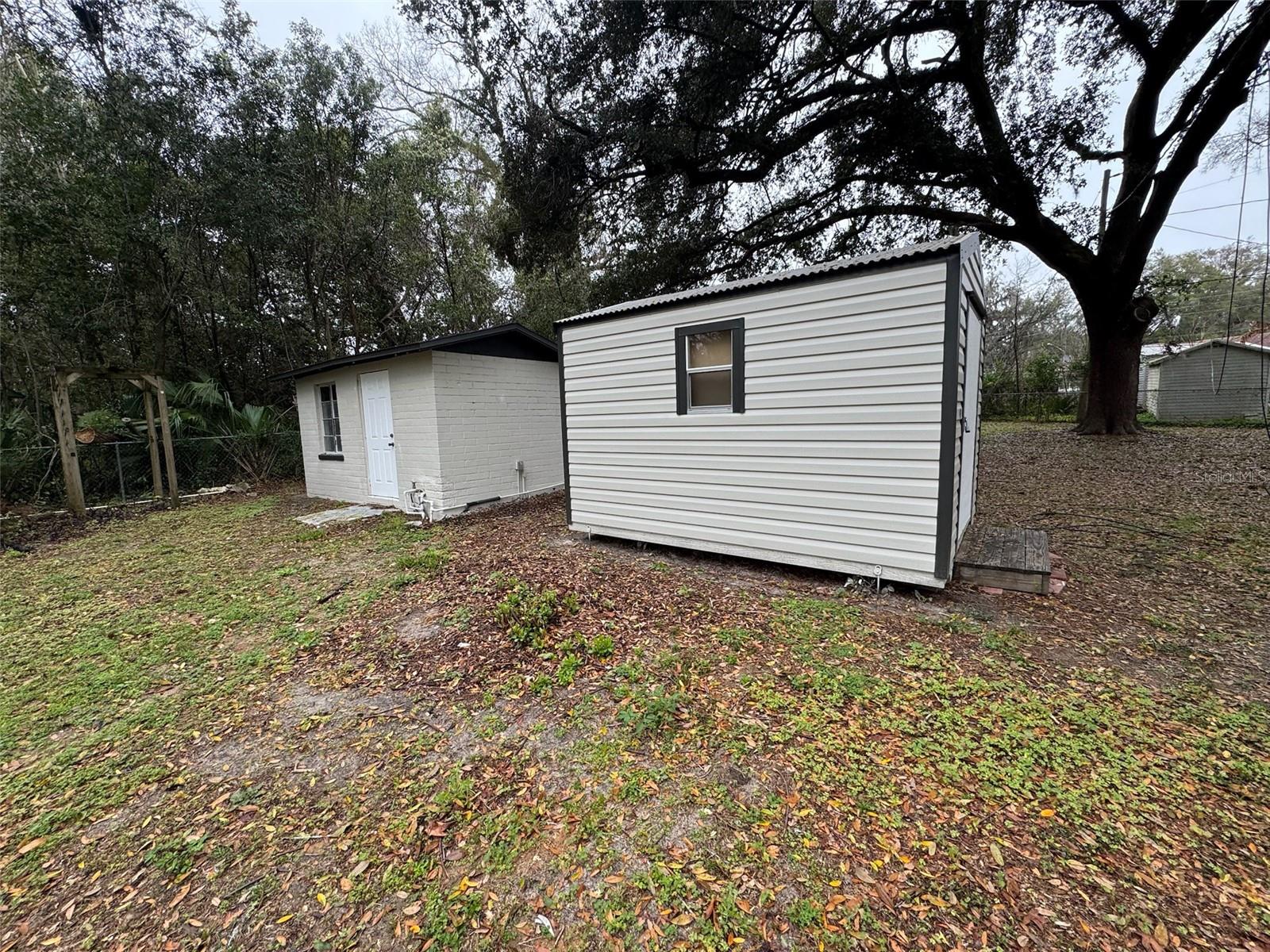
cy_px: 476
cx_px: 635
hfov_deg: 102.1
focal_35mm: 14
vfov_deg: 85.7
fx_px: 514
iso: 40
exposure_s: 1/140
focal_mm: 2.22
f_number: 2.2
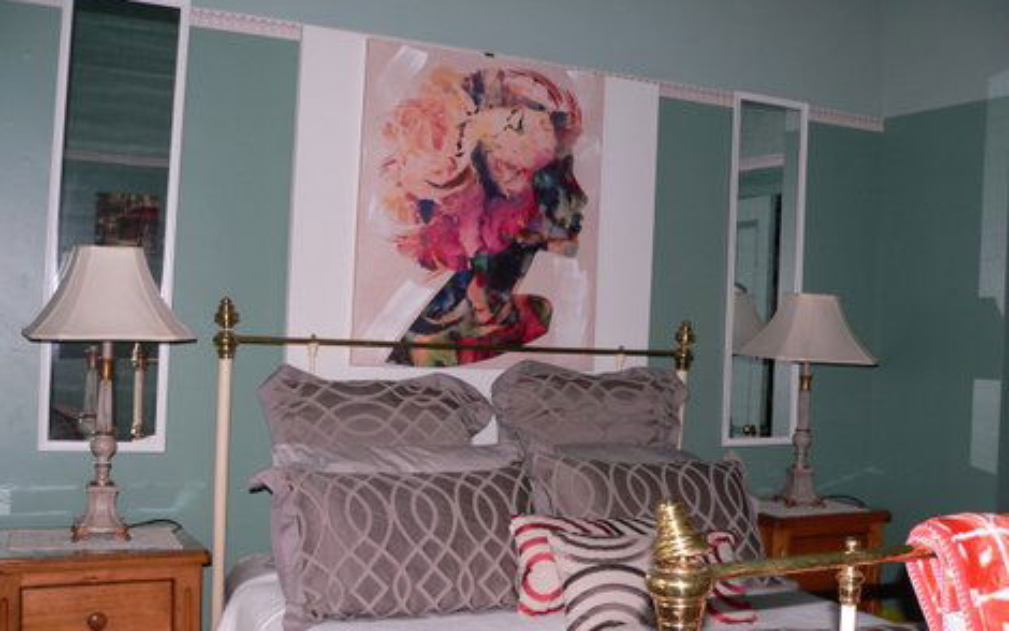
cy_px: 365
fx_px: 1073
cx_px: 511
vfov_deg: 32.7
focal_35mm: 39
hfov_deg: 50.4
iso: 100
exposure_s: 1/60
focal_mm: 6
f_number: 2.8
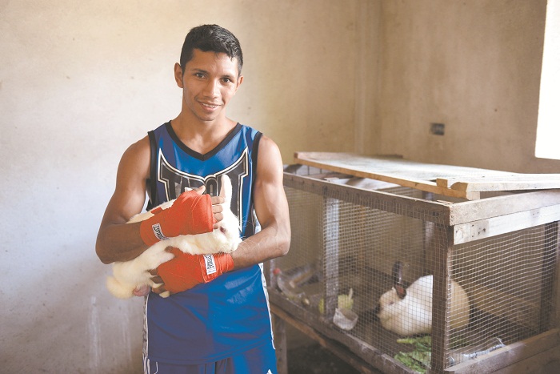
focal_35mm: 34
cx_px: 280
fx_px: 529
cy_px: 187
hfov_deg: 55.8
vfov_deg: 38.9
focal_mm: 34
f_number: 2.8
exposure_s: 1/60
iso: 1250
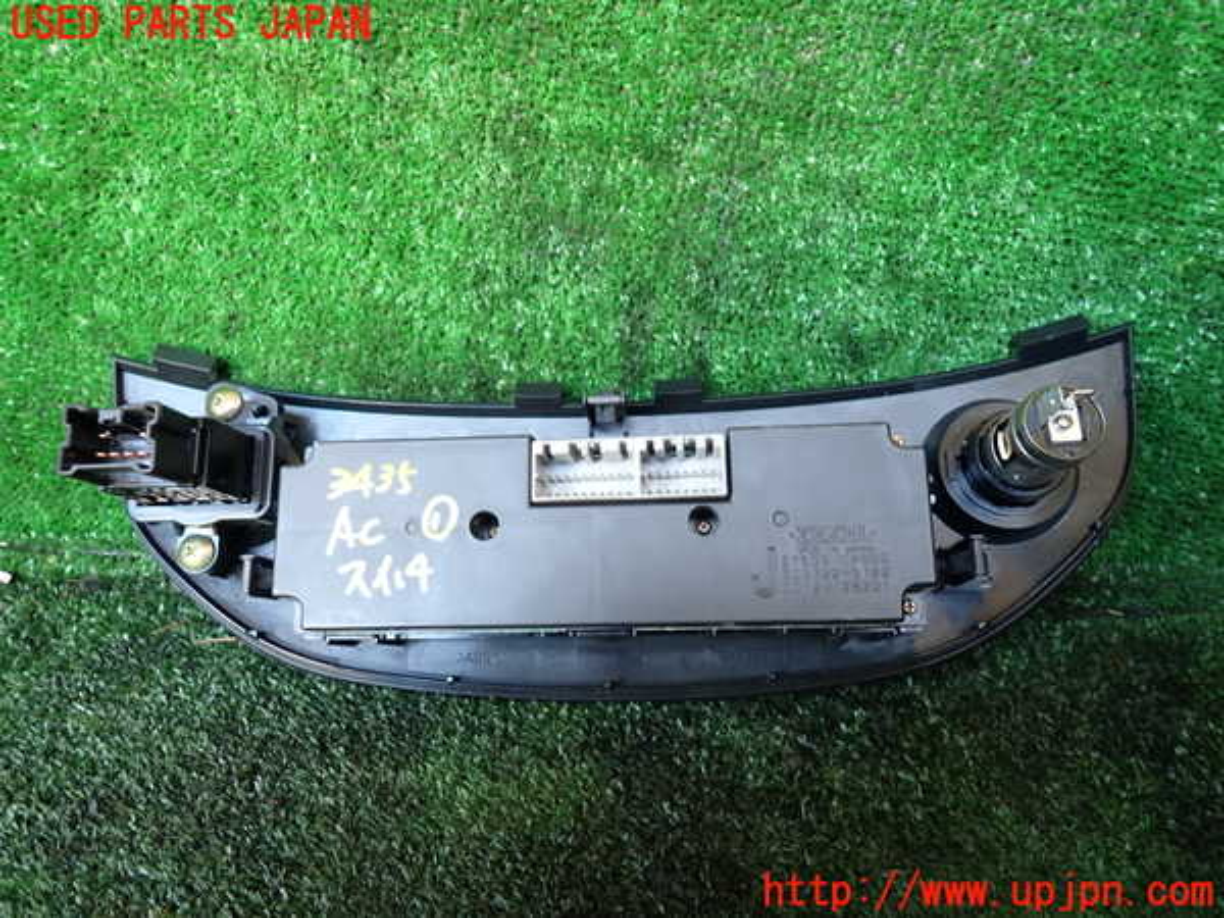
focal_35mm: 25
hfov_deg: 69.4
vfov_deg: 54.9
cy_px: 459
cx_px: 612
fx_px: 884
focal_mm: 4.5
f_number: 2
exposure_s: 1/30
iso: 200
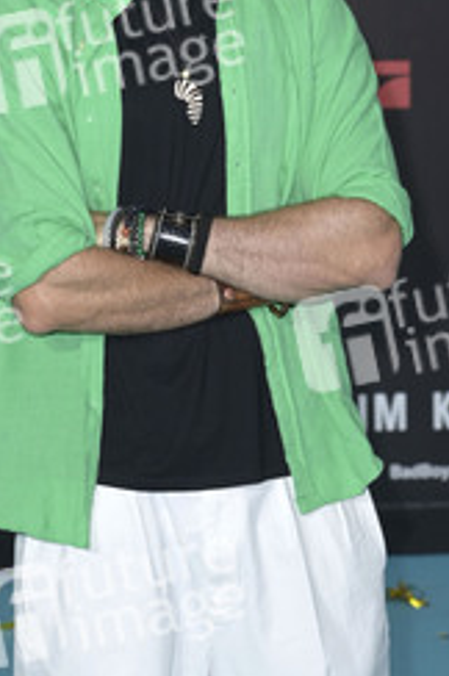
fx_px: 2927
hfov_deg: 8.8
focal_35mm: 156
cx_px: 183
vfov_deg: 13.1
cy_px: 188
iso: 320
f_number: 5.6
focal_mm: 95
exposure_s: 1/250
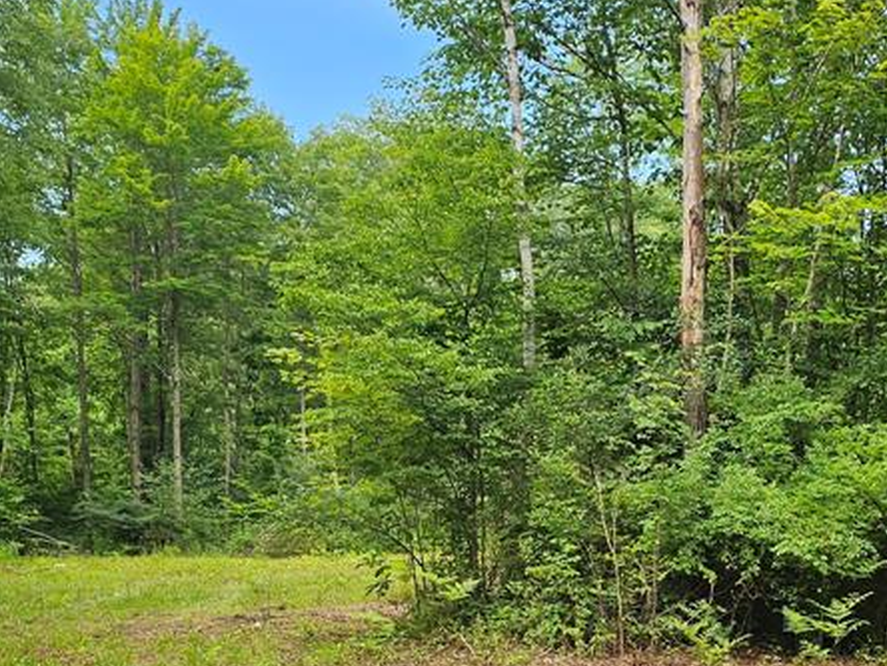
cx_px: 541
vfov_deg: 27.1
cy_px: 520
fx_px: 1358
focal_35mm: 53
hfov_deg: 36.0
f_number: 1.7
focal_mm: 6.3
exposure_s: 1/180
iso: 12
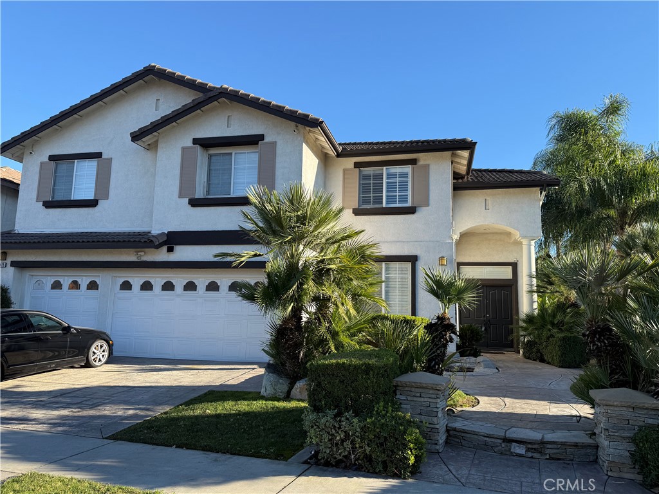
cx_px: 330
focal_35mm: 24
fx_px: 457
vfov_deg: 56.8
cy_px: 247
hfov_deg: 71.6
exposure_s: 1/1689
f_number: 1.78
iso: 80
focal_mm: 6.76
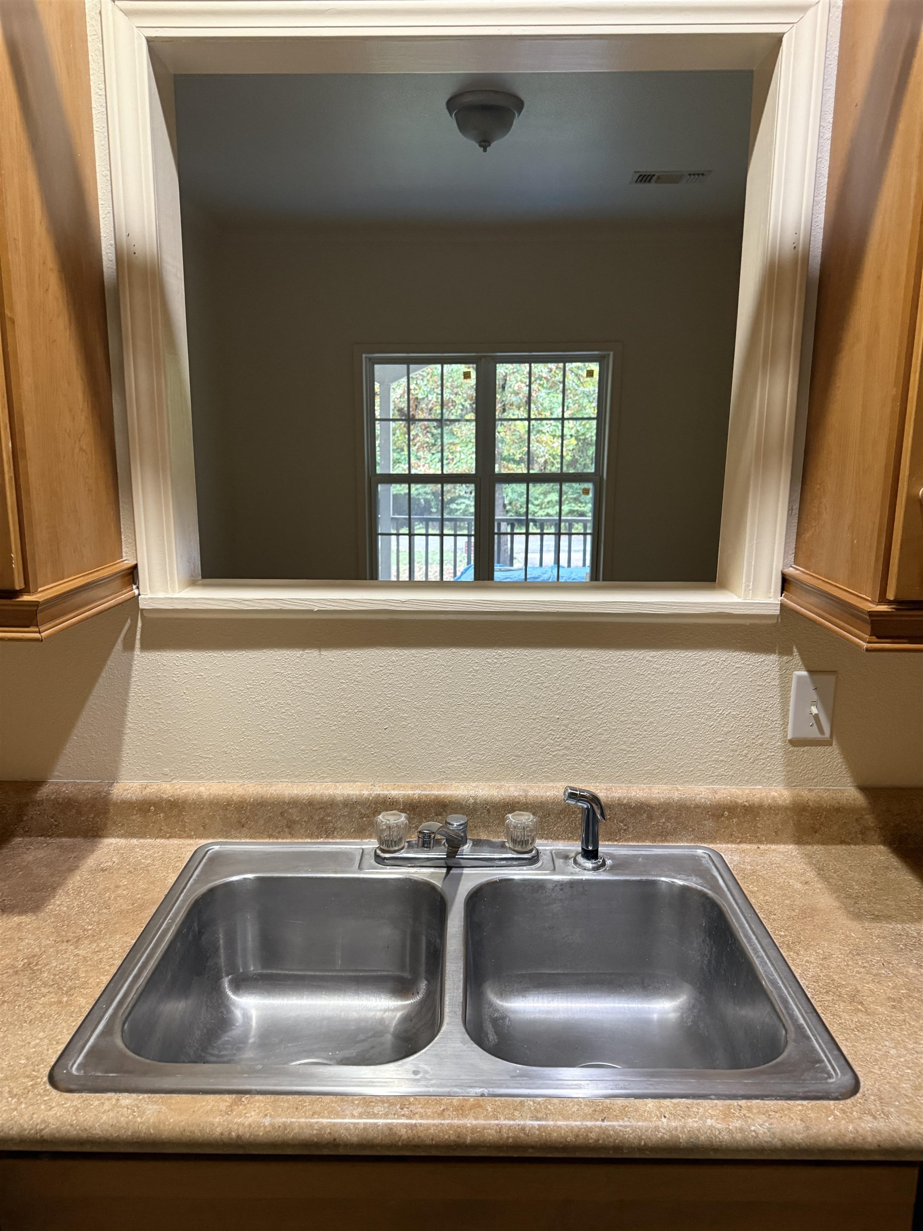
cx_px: 462
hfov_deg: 56.8
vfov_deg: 71.6
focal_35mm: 24
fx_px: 853
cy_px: 616
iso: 500
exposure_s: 1/60
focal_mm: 6.76
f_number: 1.78
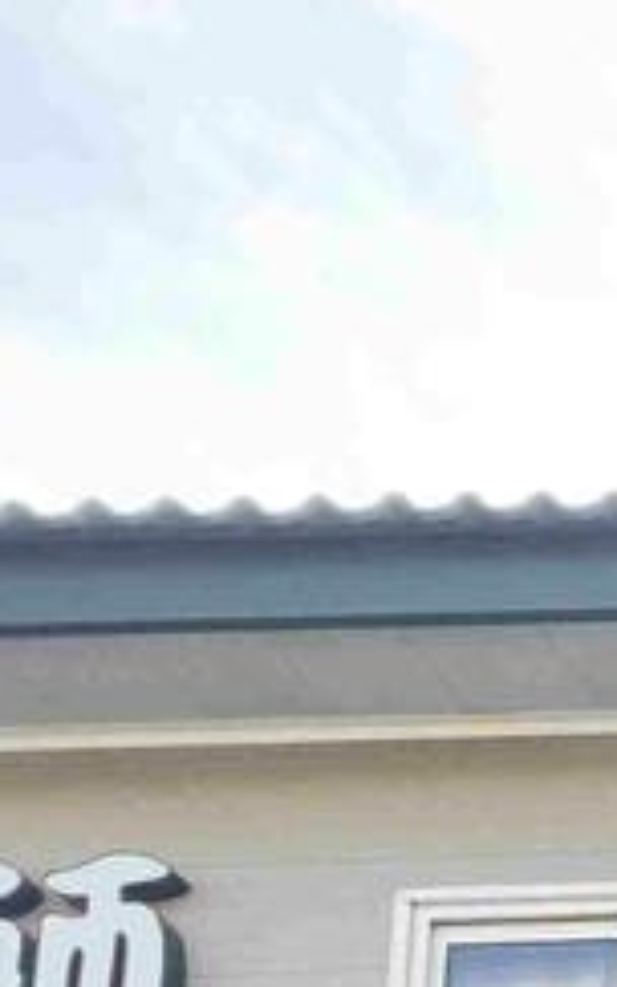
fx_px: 1828
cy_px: 1730
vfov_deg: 21.3
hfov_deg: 11.2
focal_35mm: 68
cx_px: 1867
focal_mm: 1.57
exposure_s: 1/205
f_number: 1.8
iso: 32
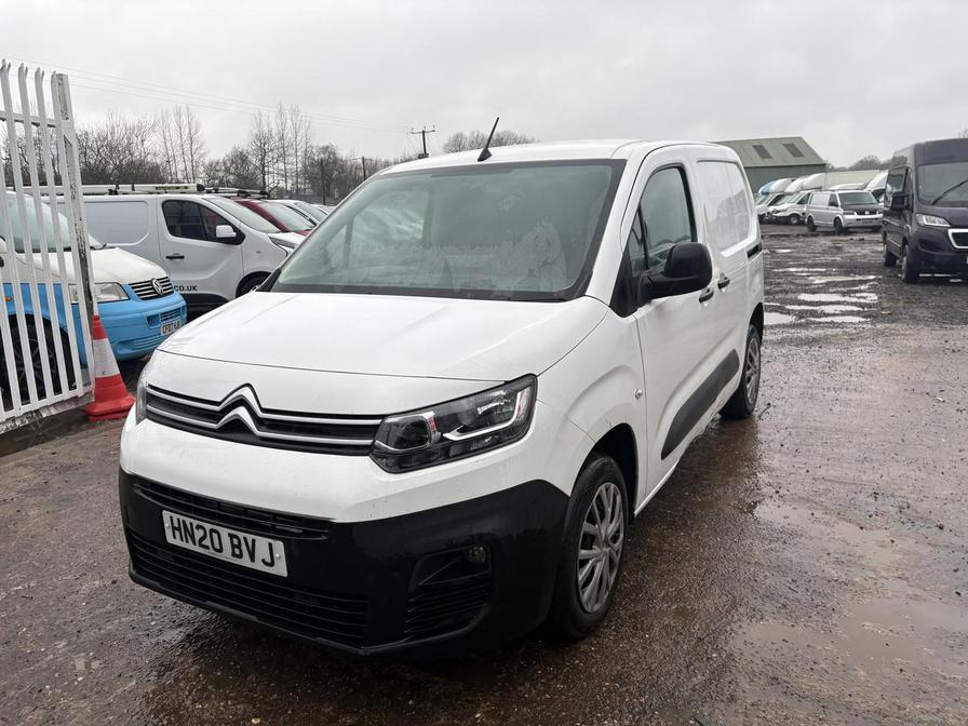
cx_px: 484
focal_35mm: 26
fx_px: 727
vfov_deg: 53.1
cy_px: 363
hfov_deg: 67.3
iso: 40
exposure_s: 1/263
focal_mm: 5.96
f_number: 1.6
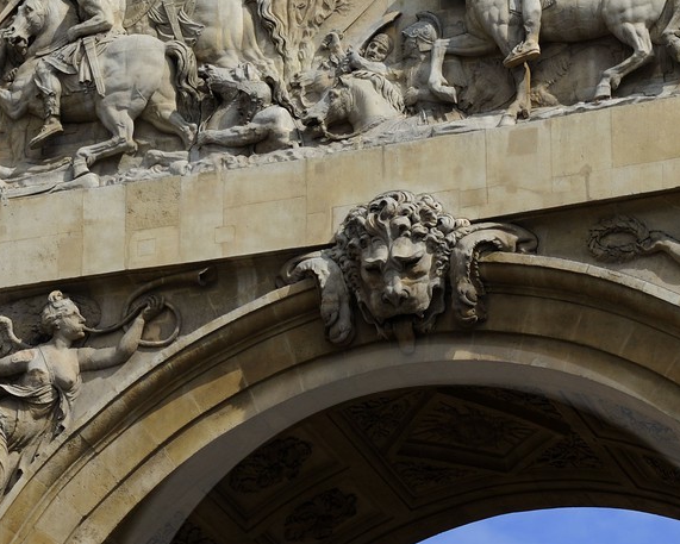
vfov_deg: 8.3
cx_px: 451
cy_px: 714
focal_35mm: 184
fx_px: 3704
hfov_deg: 10.5
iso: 200
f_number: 13
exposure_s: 1/200
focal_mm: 70
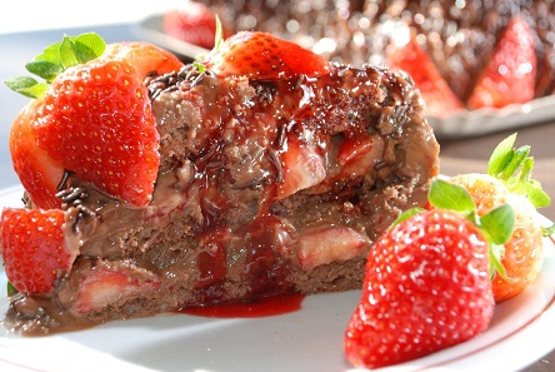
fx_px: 1435
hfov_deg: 21.9
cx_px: 276
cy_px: 149
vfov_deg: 14.7
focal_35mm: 93
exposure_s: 1/100
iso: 400
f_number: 6.3
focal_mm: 50
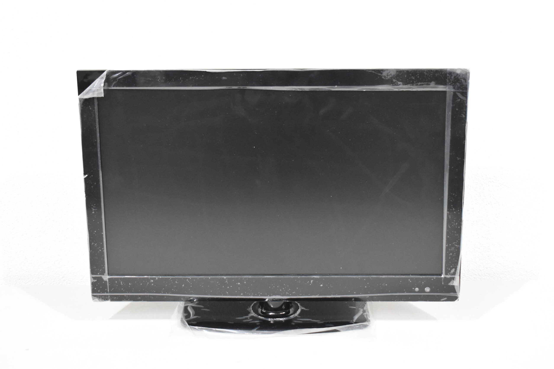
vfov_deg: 22.6
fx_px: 923
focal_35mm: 60
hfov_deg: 33.4
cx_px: 277
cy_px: 184
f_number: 4.8
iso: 3600
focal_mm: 40
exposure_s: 1/125
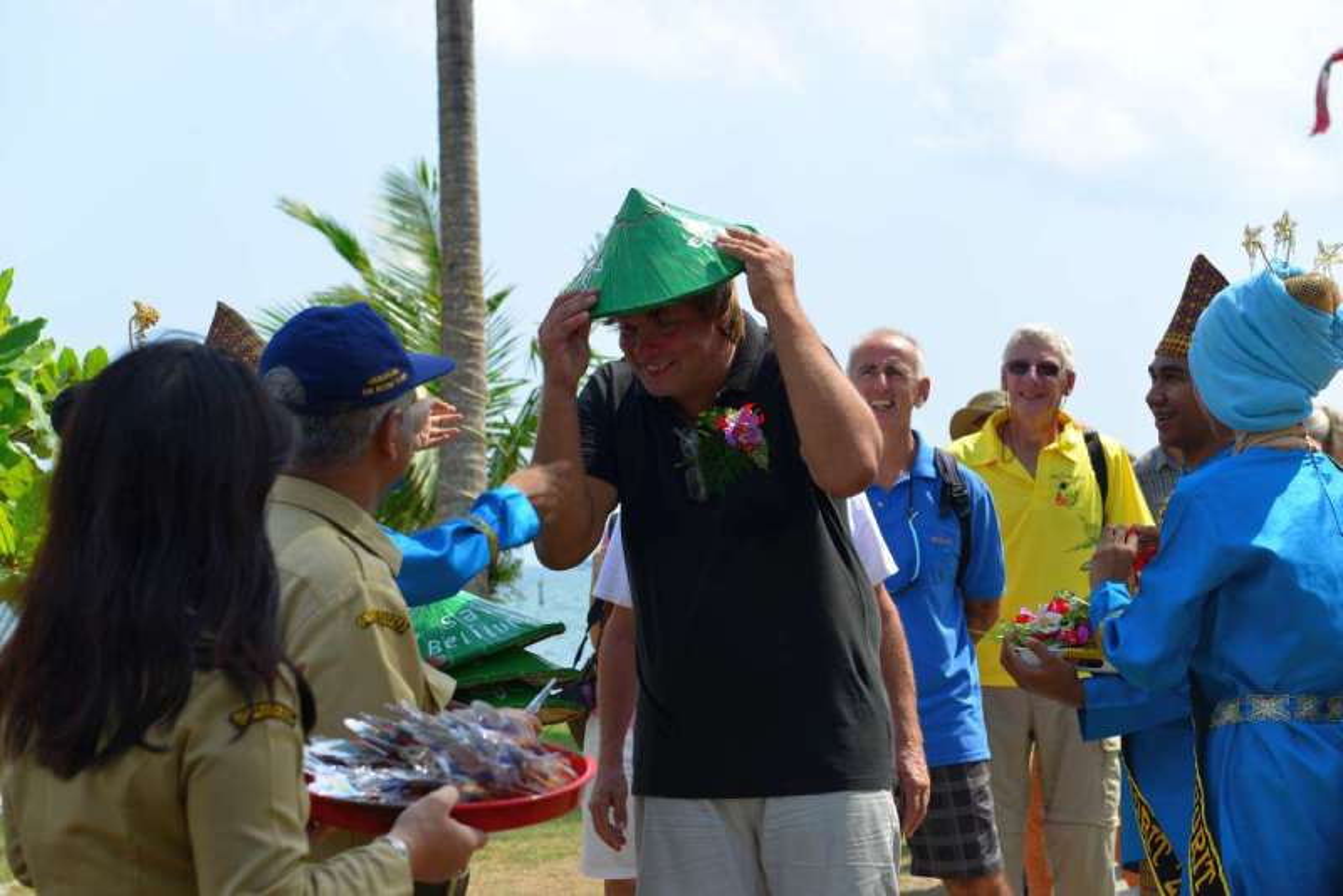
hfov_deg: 28.8
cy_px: 448
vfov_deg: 19.5
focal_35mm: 70
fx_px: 2612
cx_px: 672
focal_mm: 70
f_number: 8
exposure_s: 1/250
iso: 100
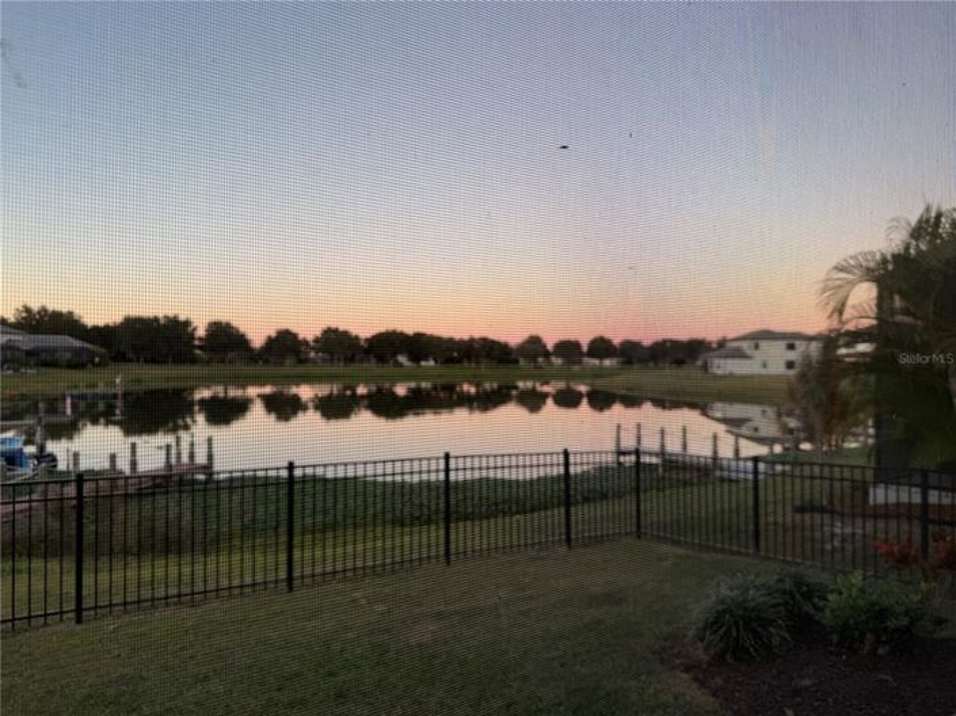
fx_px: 662
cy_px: 358
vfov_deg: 56.8
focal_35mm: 24
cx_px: 478
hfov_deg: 71.6
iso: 64
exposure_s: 1/153
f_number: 1.78
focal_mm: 6.76
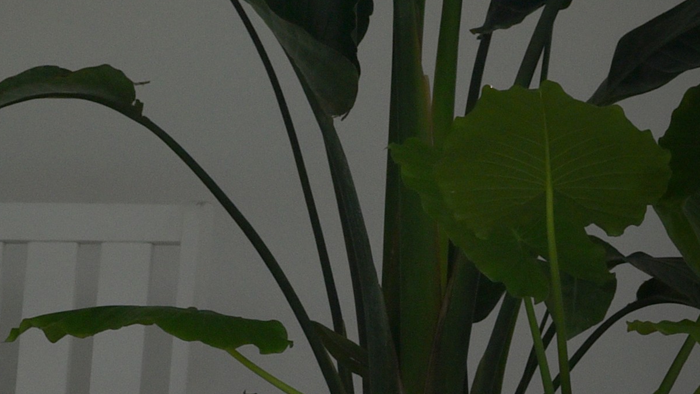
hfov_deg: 3.9
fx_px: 10170
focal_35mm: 548
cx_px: 275
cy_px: 782
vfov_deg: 2.2
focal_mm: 105
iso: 320
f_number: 8
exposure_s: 1/1600
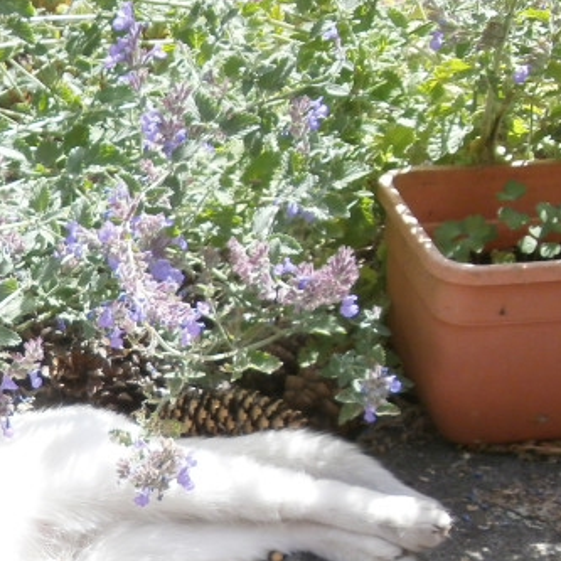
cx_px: -276
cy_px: 617
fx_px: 2237
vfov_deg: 14.0
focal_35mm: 122
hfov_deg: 13.5
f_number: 3.8
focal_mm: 8.1
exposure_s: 1/250
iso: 100
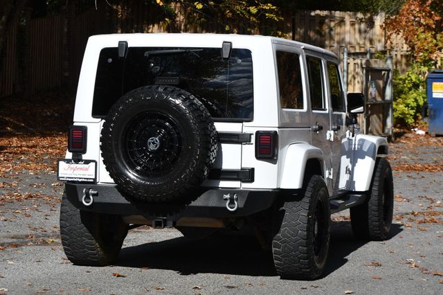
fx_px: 1377
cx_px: 222
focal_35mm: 112
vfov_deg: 12.2
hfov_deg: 18.3
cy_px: 148
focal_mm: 75
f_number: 9
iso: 100
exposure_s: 1/320
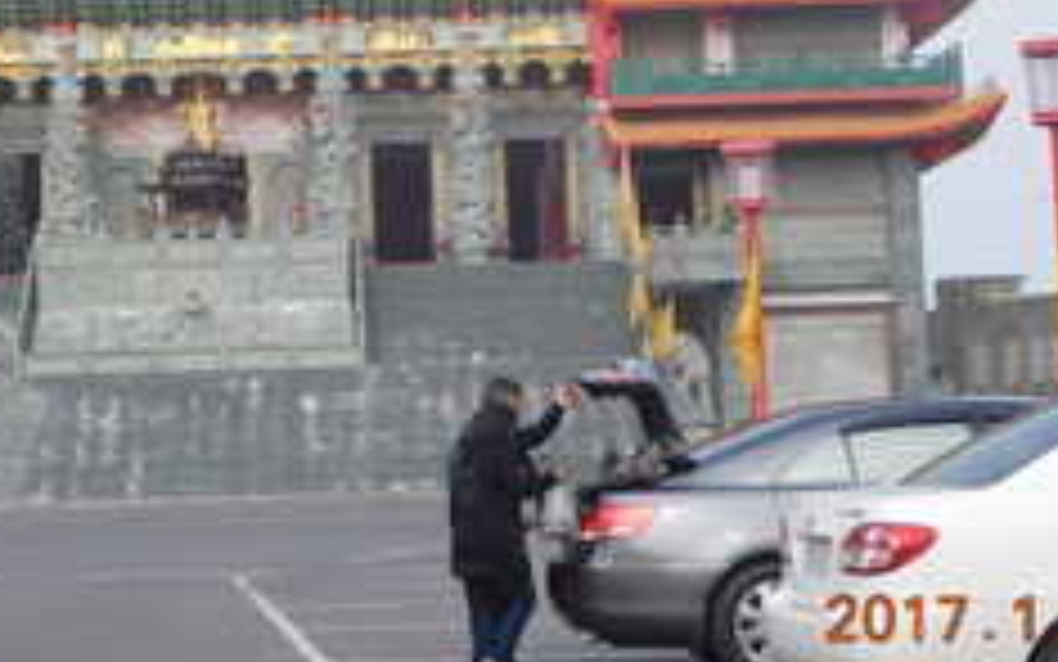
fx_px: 3230
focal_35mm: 112
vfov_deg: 11.6
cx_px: 329
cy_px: 86
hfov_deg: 18.5
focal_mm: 11.1
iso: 125
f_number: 4.4
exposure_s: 1/500
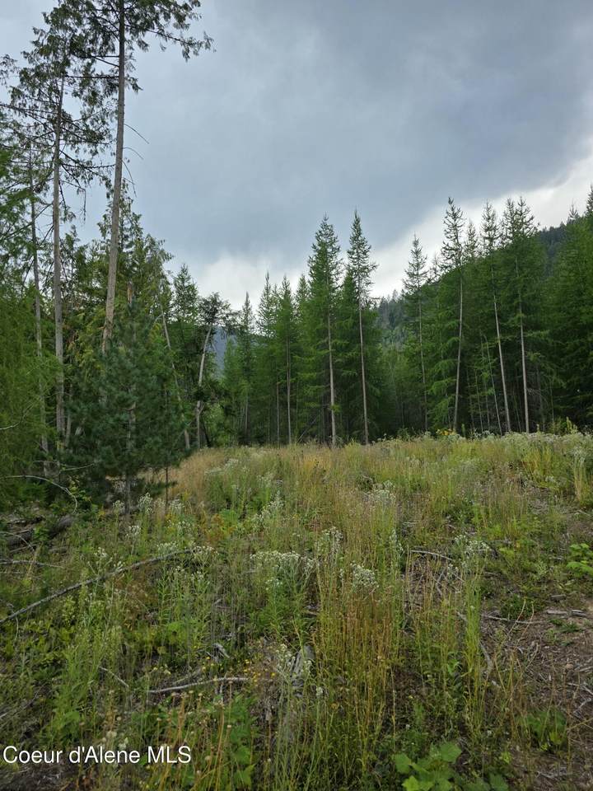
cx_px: 296
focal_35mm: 23
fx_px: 525
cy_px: 396
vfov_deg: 73.9
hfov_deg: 58.9
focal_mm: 6.3
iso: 80
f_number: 1.7
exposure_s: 1/2859
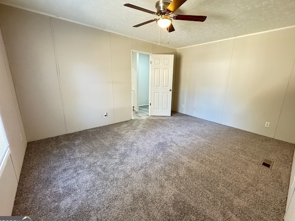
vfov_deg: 81.8
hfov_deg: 98.1
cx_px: 156
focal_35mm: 15
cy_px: 110
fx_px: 128
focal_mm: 2.22
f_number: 2.2
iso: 800
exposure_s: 1/60
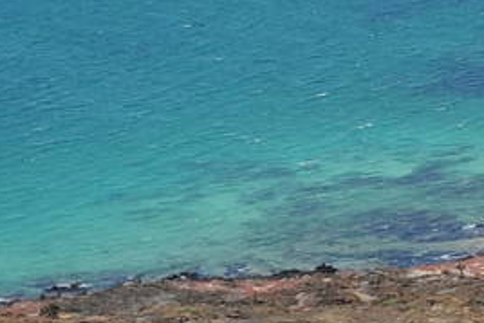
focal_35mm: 227
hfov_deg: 7.9
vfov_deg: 5.8
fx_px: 3053
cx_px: 1435
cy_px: -425
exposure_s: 1/400
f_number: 10
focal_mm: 24
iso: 200
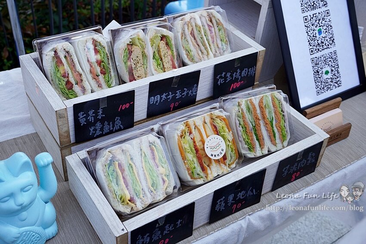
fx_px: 396
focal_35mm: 39
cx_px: 183
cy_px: 122
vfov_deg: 34.2
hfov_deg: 49.6
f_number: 6.3
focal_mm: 26
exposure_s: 1/100
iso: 100
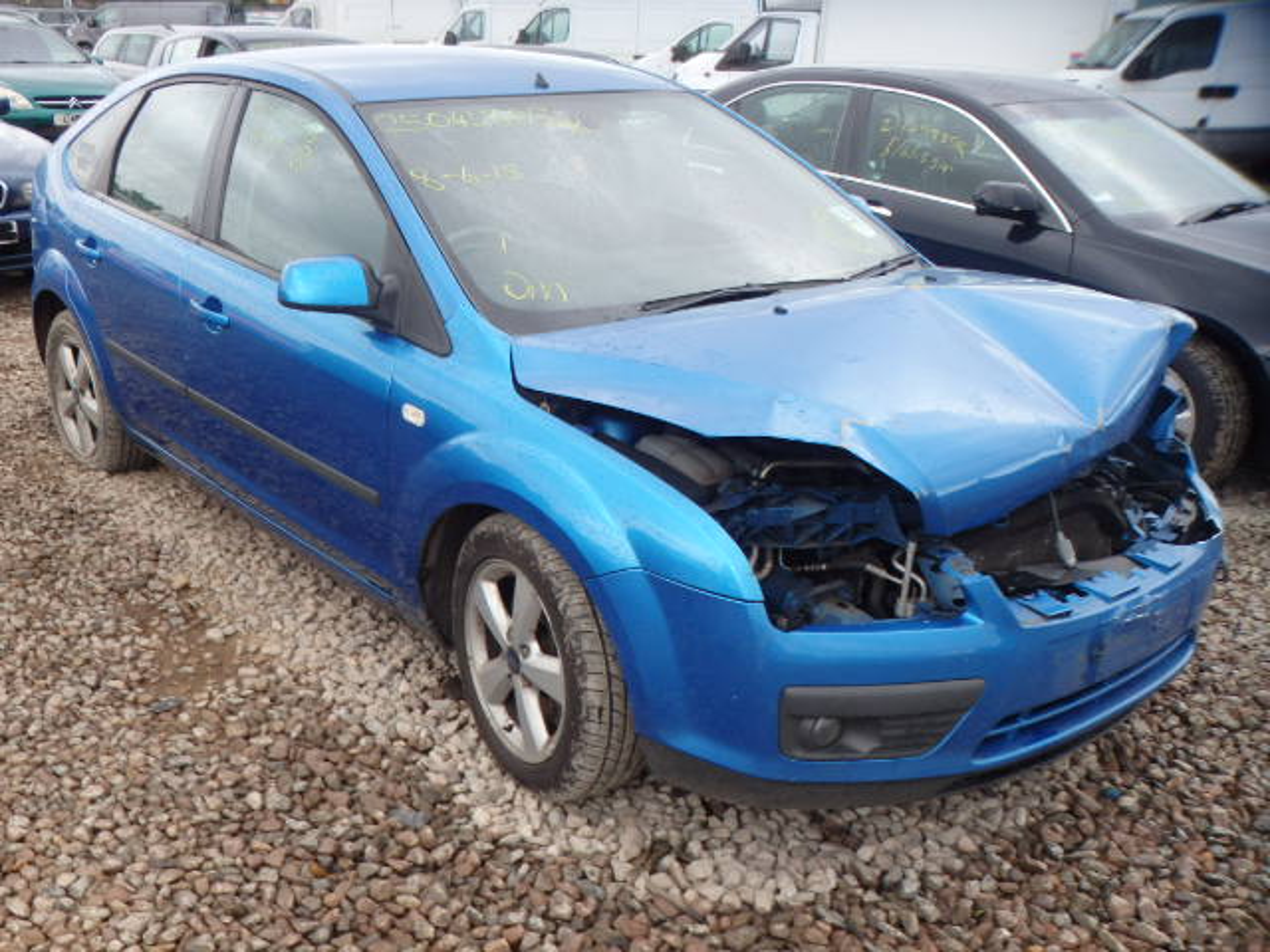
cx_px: 635
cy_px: 476
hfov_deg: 51.4
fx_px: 1321
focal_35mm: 36
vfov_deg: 39.7
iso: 125
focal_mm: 6.4
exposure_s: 1/80
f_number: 4.5
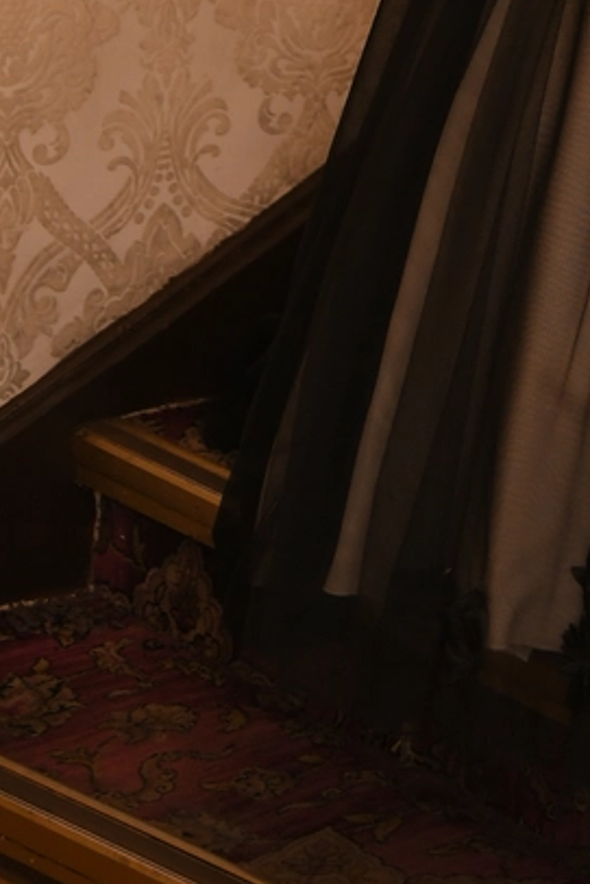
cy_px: -610
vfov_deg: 12.3
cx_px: 651
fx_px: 3807
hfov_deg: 8.8
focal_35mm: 155
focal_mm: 42
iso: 1000
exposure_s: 1/250
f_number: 2.8
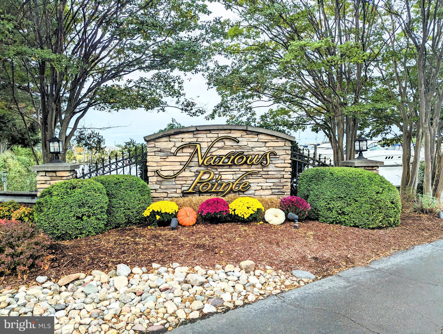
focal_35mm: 24
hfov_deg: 71.5
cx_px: 222
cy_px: 167
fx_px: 308
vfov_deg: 56.9
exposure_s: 1/750
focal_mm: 6.81
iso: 46
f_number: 1.85
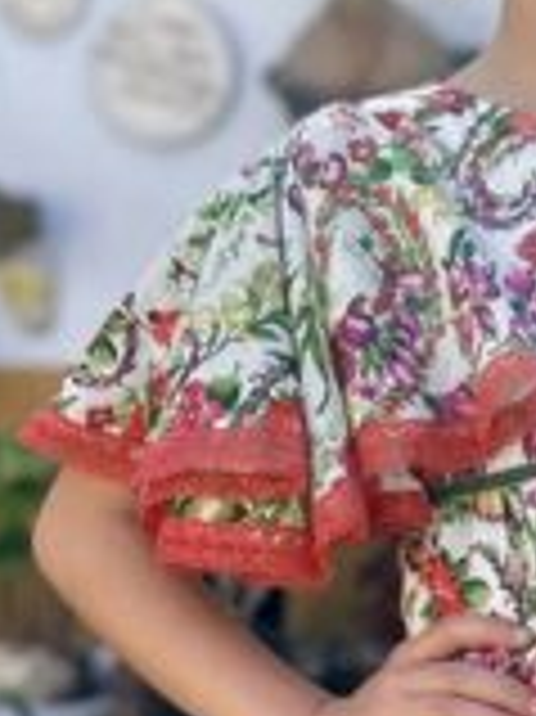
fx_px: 2708
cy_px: 689
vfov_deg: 14.8
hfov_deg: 11.1
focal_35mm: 131
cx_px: 617
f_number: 1.5
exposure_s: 1/1159
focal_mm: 5.7
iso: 50
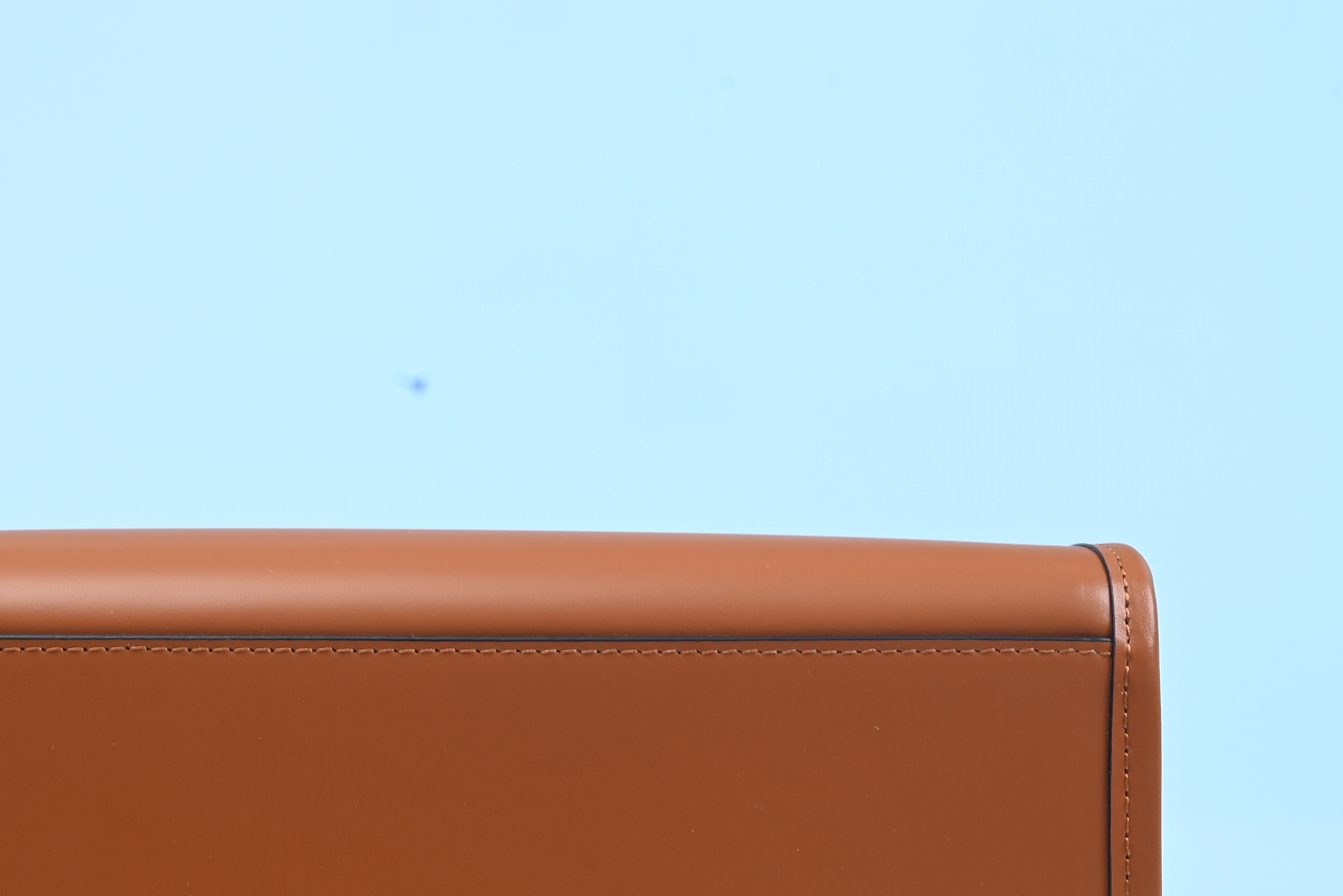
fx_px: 3582
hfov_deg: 21.2
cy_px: 583
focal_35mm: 96
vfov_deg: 14.2
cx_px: 610
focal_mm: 40
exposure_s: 1/2
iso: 100
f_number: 16
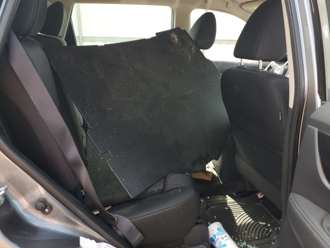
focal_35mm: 26
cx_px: 165
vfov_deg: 53.1
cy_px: 124
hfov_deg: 67.3
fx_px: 248
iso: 50
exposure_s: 1/238
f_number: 1.5
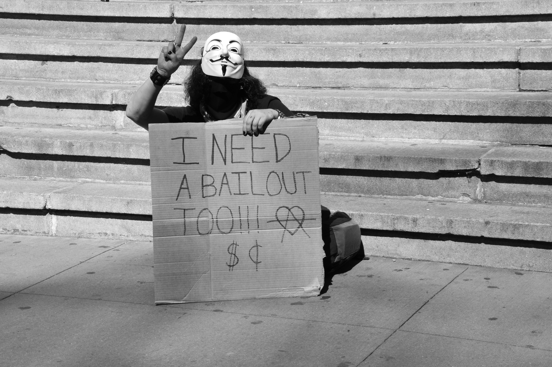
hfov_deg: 22.6
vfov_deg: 15.2
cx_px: 276
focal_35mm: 90
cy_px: 184
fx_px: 1379
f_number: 20
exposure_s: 1/125
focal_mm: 90
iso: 400
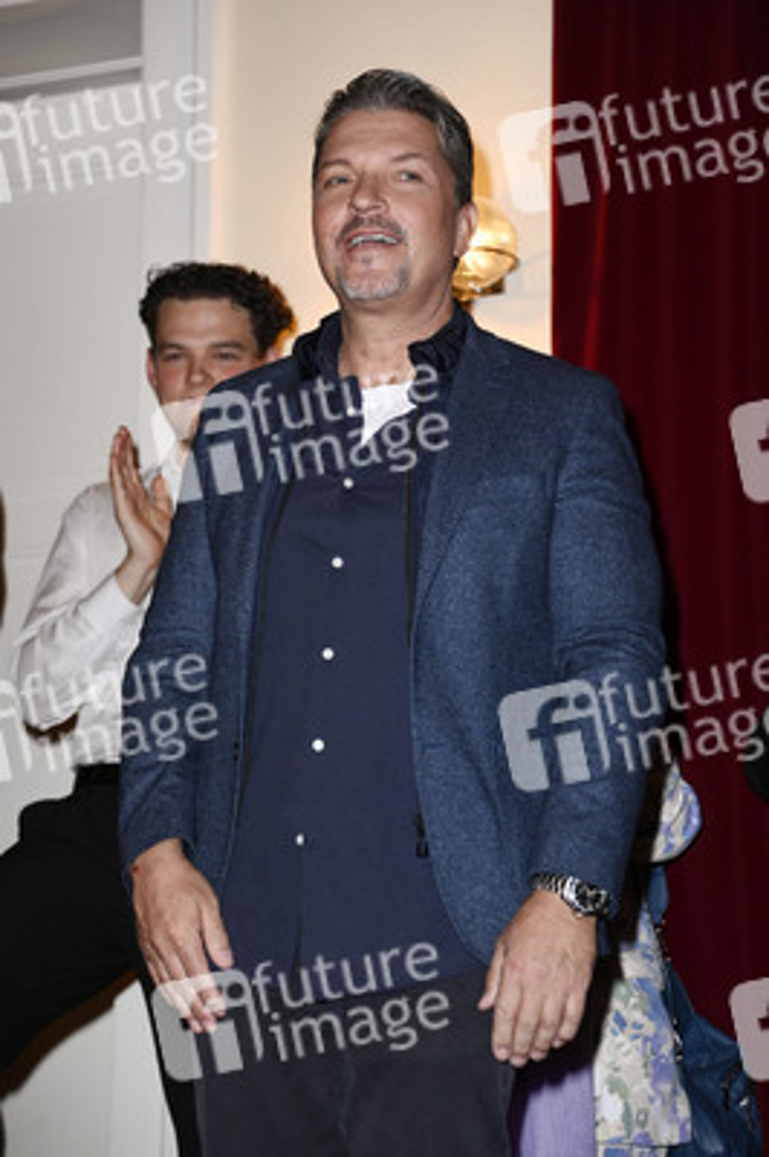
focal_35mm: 116
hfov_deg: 11.8
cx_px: 384
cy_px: 578
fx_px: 3723
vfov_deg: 17.7
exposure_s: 1/200
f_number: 5.6
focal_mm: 116
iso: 800
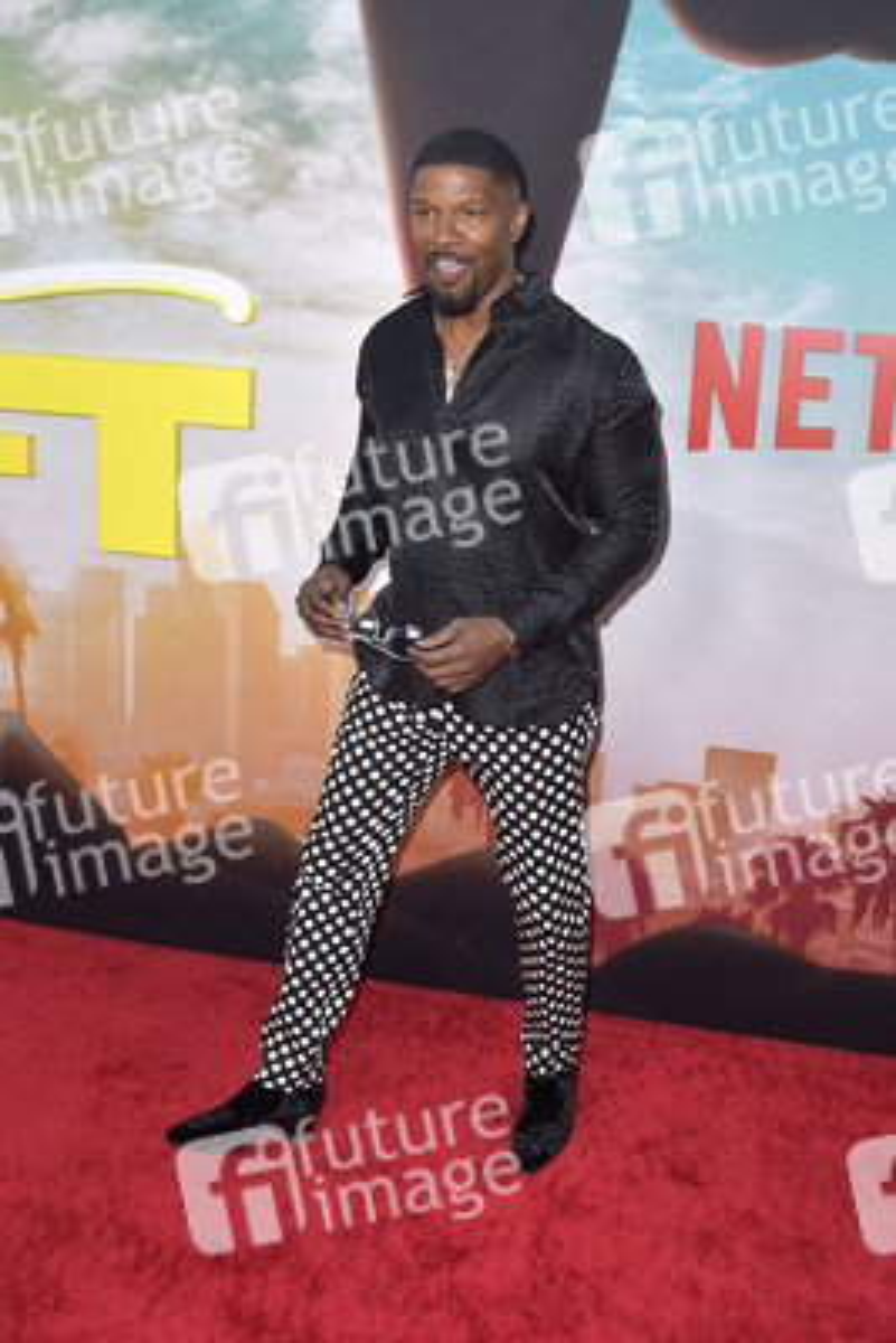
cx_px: 448
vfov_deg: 58.7
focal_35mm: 32
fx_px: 1194
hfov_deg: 41.1
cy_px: 672
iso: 500
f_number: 5.6
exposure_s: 1/250
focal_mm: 32
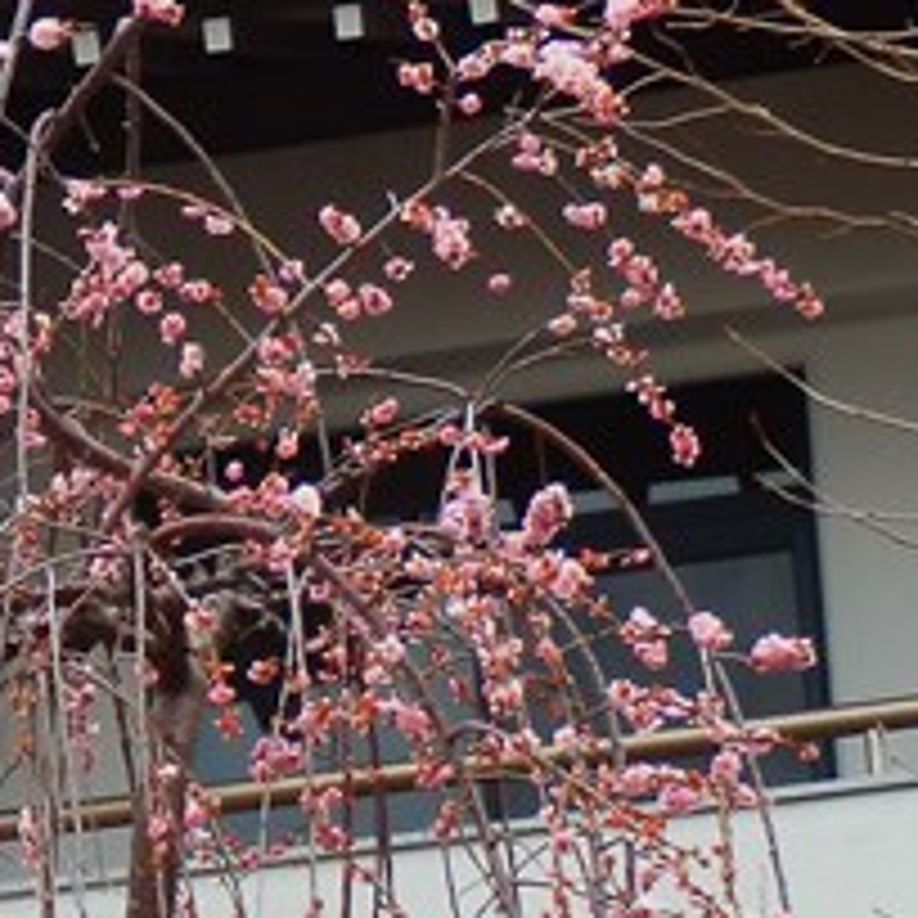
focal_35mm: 266
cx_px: -464
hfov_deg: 6.5
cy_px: 963
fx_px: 7981
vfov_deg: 6.6
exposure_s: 1/200
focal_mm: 10.8
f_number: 4.2
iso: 80
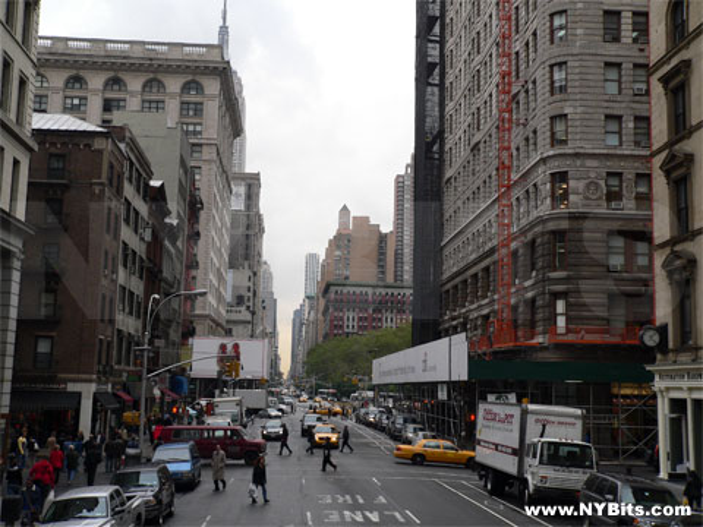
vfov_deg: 31.5
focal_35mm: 46
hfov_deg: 41.2
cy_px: 264
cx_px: 352
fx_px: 934
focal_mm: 7.6
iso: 100
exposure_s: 1/160
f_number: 4
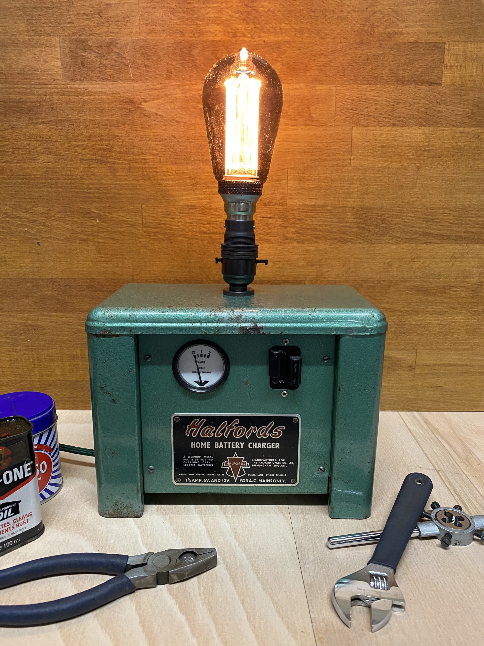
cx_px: 242
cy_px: 323
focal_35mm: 26
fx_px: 485
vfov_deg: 67.3
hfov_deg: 53.1
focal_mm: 4.25
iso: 320
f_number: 1.8
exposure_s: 1/50
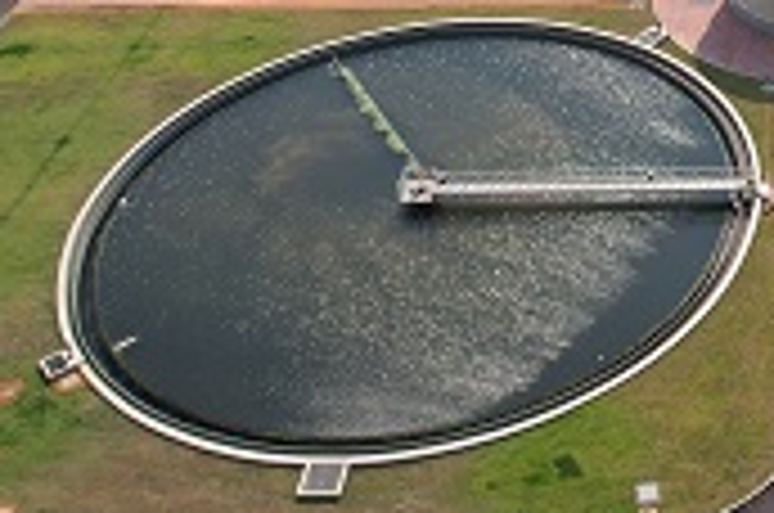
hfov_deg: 29.2
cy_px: -142
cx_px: 792
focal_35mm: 64
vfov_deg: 19.6
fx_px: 1373
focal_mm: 8.38
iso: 200
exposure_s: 1/3000
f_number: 2.8
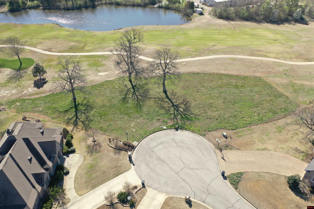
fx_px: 244
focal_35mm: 28
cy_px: 104
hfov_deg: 65.5
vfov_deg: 46.4
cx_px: 157
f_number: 3.2
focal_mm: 10.26
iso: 100
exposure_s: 1/40
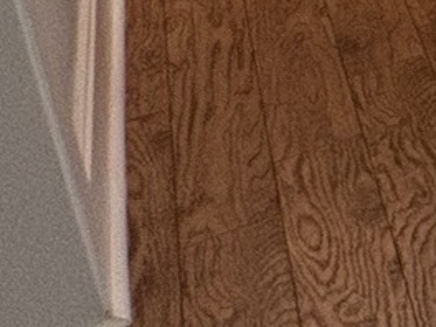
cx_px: 1647
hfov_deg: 8.8
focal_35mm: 106
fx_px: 1335
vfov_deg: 11.8
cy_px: -416
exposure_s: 1/120
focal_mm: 2.22
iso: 80
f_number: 2.2
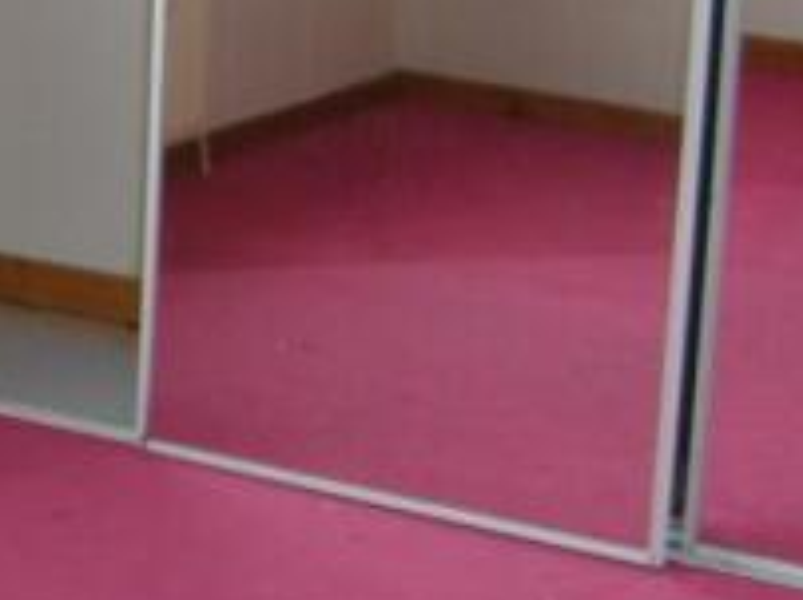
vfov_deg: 14.2
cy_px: -97
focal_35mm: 101
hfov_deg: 18.1
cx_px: -252
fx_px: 2340
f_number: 2.8
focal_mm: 5.8
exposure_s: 1/45
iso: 100
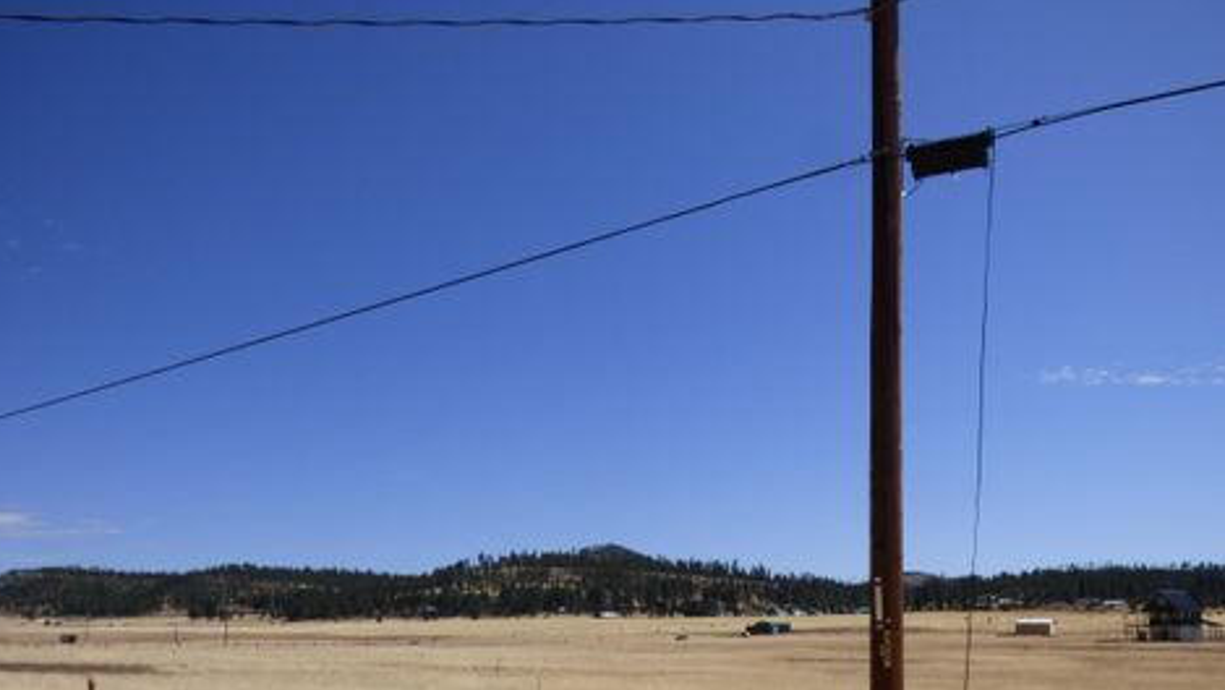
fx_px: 1170
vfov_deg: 32.5
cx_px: 611
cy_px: 480
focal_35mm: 36
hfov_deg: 55.3
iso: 100
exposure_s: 1/2000
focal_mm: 5.53
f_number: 3.3
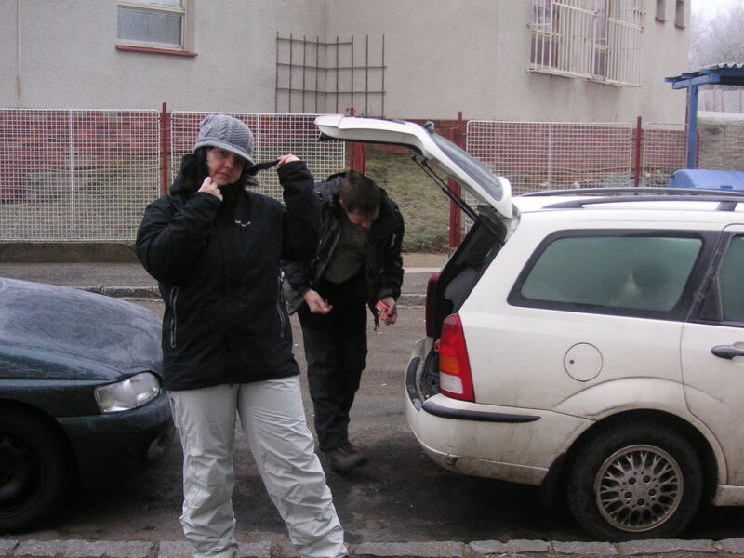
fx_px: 946
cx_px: 372
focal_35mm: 44
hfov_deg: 42.9
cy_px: 279
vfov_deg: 32.9
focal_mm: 7.3
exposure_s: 1/45
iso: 100
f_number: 3.1
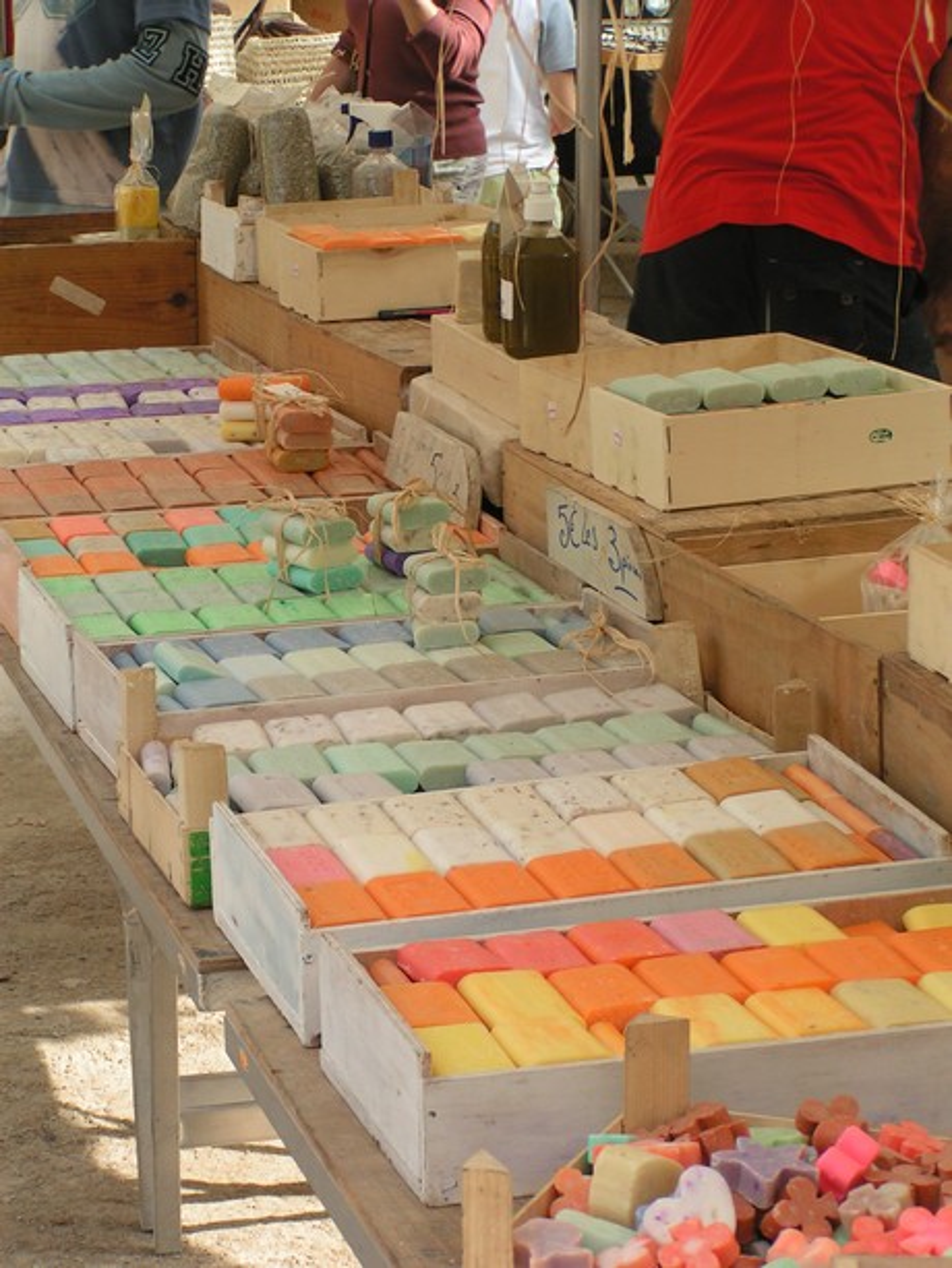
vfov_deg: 18.9
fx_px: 3812
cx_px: 476
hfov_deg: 14.2
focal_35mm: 104
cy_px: 634
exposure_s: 1/160
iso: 50
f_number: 4.5
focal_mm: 15.9
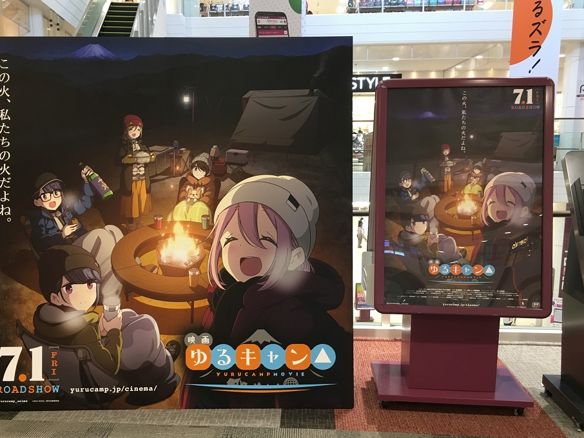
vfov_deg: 44.2
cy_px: 233
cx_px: 266
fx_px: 540
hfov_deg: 56.7
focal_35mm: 32
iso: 80
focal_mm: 4.15
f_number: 2.2
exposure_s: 1/30
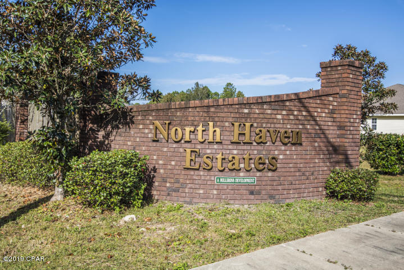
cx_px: 202
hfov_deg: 54.4
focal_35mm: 35
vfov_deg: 37.9
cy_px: 135
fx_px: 393
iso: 100
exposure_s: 1/800
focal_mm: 35
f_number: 4.5
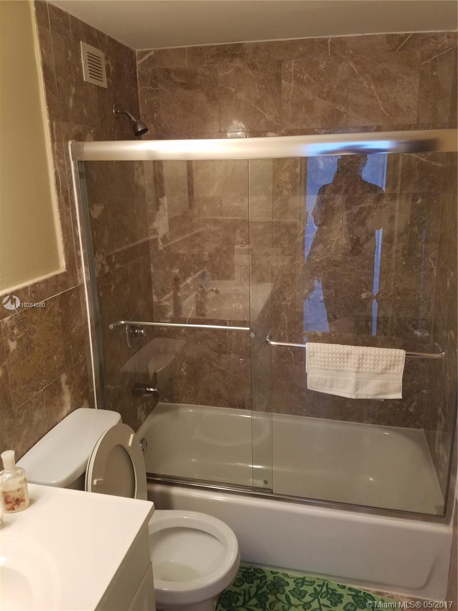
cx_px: 229
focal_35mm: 26
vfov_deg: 67.3
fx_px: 459
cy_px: 306
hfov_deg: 53.1
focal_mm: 4.2
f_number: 1.7
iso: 100
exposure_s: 1/60
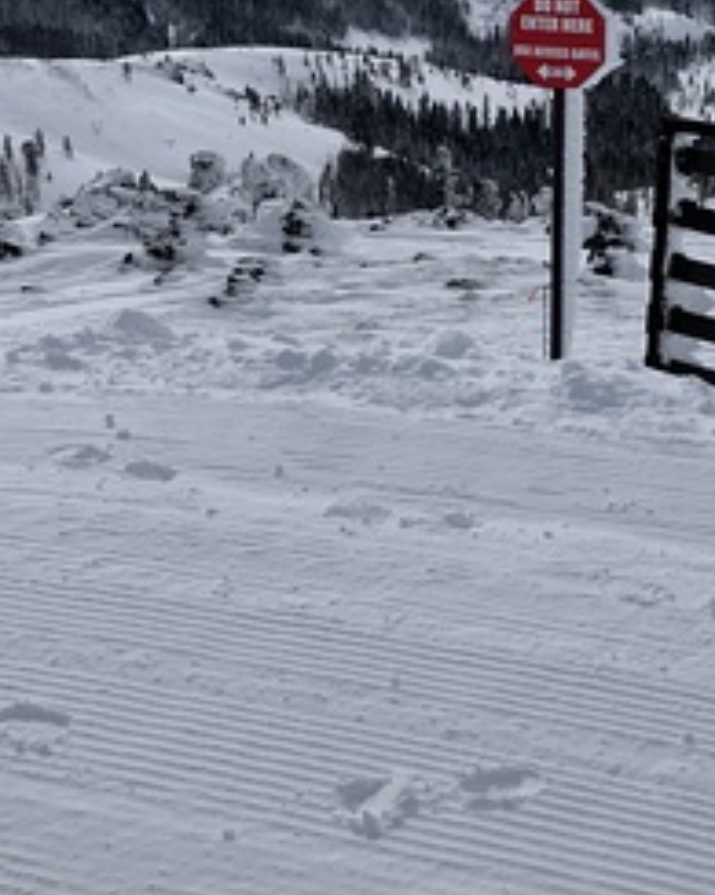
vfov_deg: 32.8
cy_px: 198
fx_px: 1482
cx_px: 556
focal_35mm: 56
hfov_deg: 26.7
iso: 32
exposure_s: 1/8130
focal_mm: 3.99
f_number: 1.8
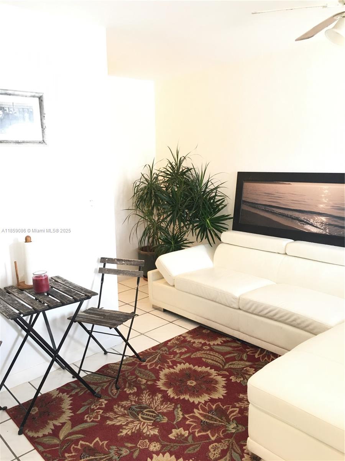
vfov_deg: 61.7
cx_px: 172
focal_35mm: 29
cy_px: 230
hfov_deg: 48.2
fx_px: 385
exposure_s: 1/30
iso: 40
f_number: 2.2
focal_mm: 4.15
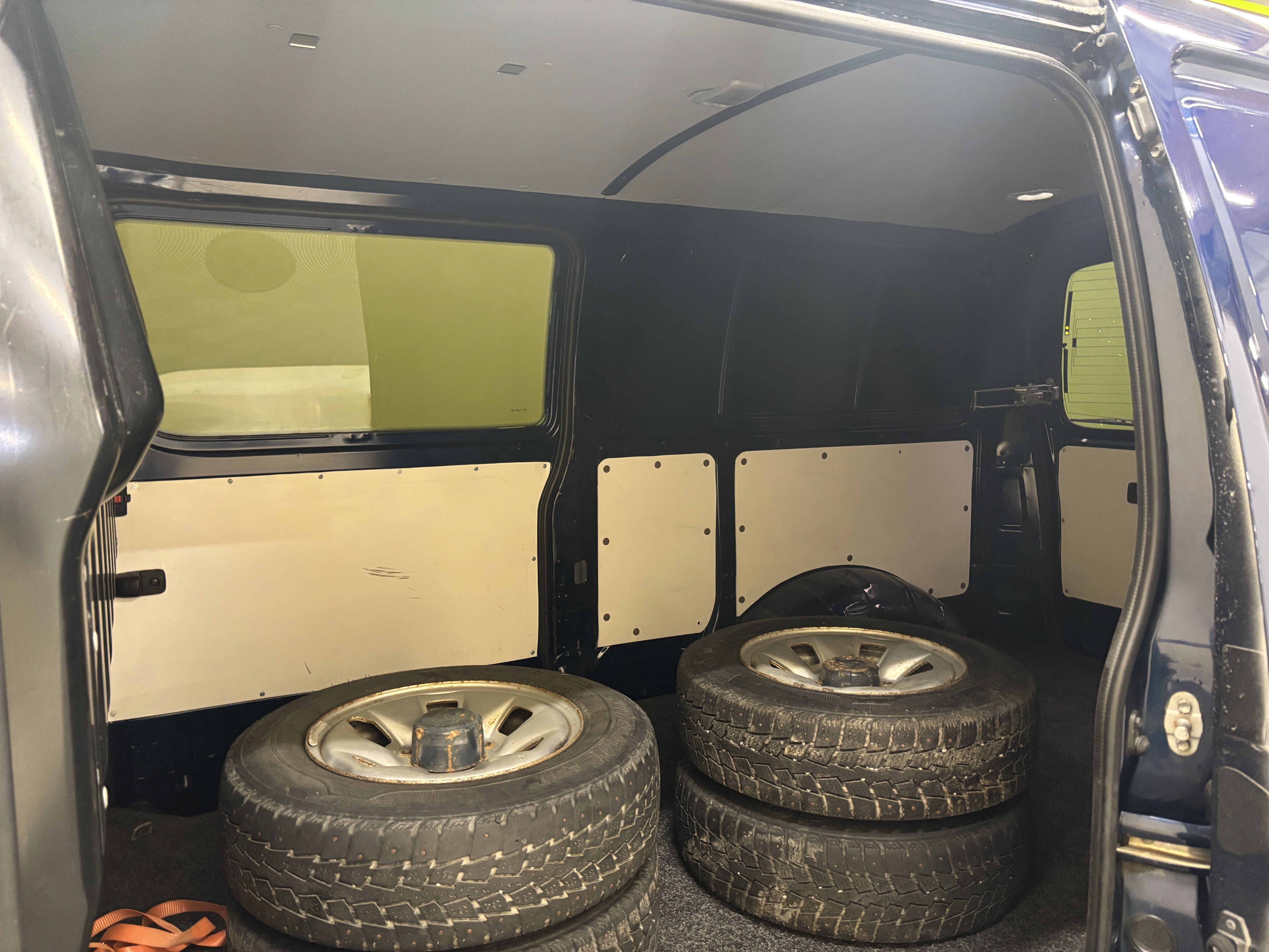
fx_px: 953
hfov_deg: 67.3
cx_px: 634
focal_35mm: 26
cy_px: 476
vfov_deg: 53.1
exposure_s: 1/33
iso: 400
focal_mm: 5.96
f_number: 1.6
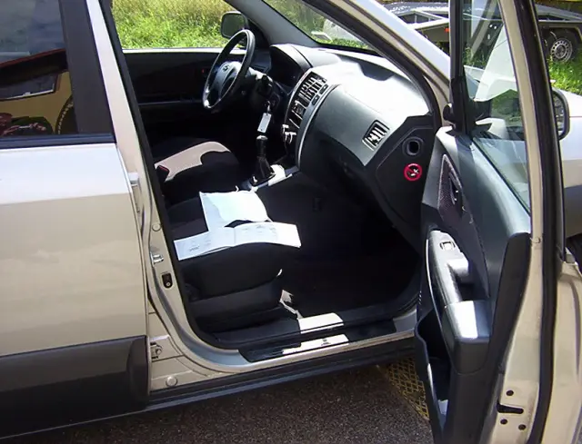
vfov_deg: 37.2
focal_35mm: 39
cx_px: 291
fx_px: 660
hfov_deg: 47.6
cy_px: 222
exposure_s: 1/322
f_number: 3.84
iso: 100
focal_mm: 5.26
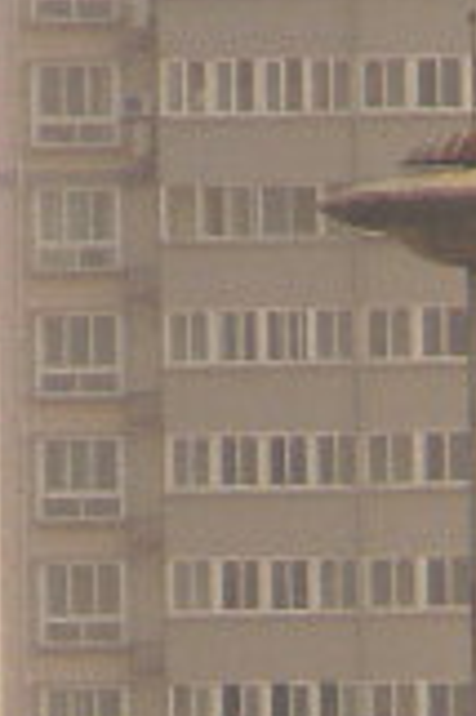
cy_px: 1098
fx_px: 44082
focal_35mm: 2218
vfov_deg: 0.9
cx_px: 636
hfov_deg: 0.6
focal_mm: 60.7
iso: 80
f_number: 5.4
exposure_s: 1/223
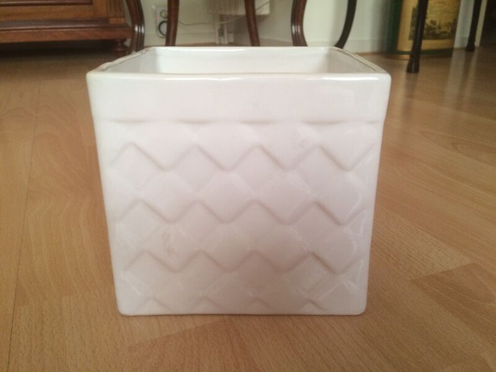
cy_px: 186
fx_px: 416
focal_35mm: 29
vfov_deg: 48.2
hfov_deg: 61.7
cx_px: 248
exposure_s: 1/33
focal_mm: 4.15
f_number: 2.2
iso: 80
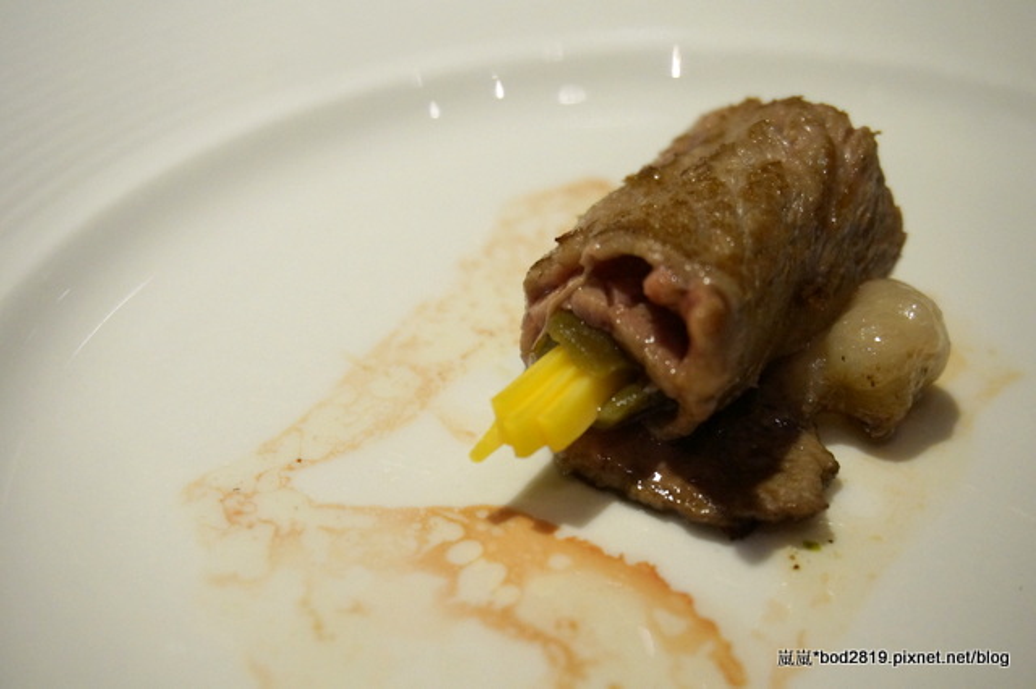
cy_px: 344
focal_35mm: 52
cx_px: 518
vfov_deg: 25.7
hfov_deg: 37.9
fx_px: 1510
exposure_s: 1/80
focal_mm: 35
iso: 1600
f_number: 5.6
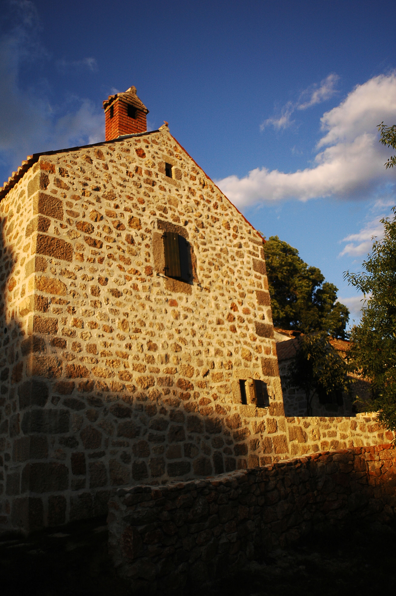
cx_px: 198
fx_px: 496
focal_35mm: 30
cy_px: 298
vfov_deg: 62.0
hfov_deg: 43.5
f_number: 2.8
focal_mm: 20
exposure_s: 1/3000
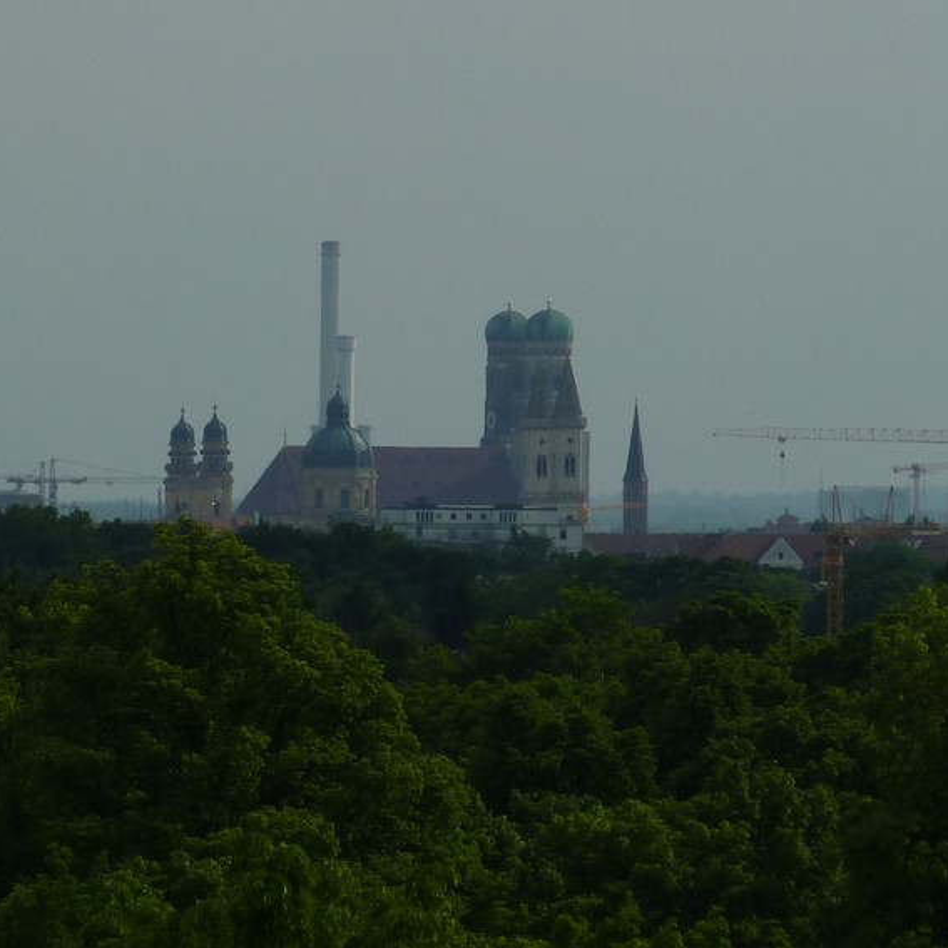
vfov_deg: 3.0
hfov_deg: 3.0
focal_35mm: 584
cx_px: 395
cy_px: 475
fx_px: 18095
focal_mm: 42.6
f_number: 6.3
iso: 80
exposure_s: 1/1000
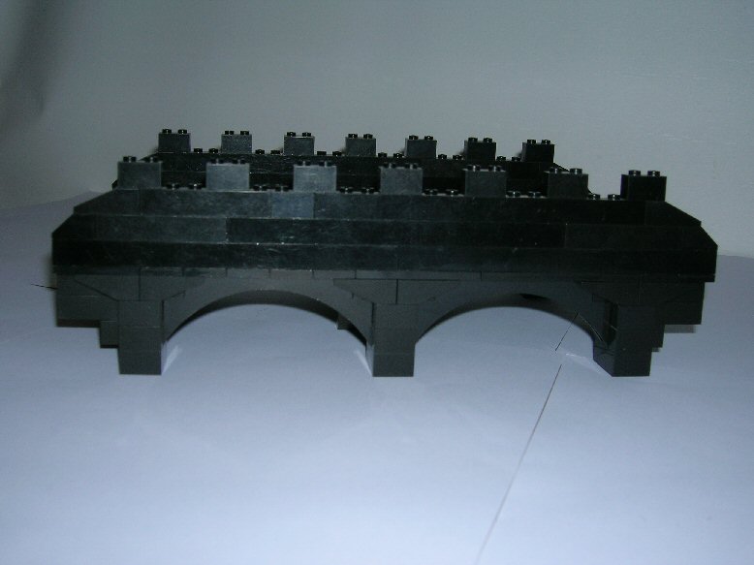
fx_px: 915
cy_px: 282
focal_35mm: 42
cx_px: 377
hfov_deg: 44.8
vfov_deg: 34.3
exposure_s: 1/60.1
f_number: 3.1
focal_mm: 7
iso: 50
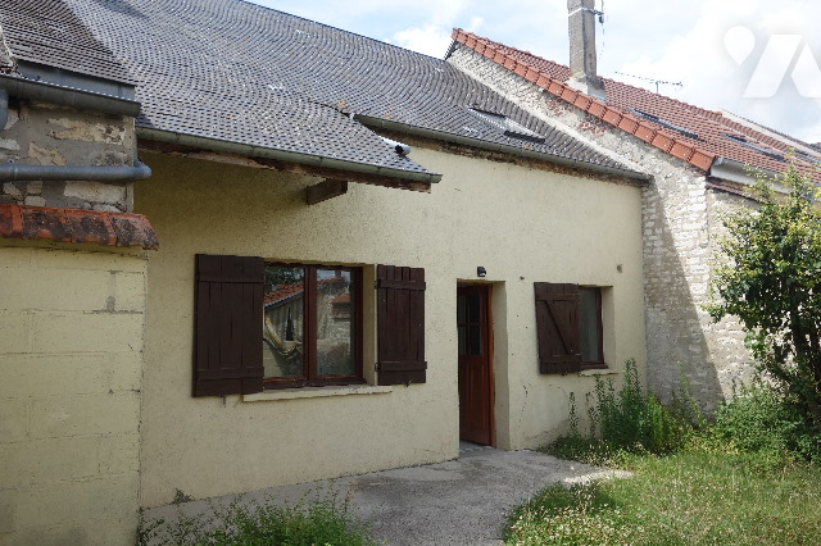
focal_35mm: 28
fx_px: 638
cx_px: 410
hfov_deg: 65.5
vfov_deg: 46.4
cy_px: 273
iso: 125
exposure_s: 1/320
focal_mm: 10.4
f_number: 5.6
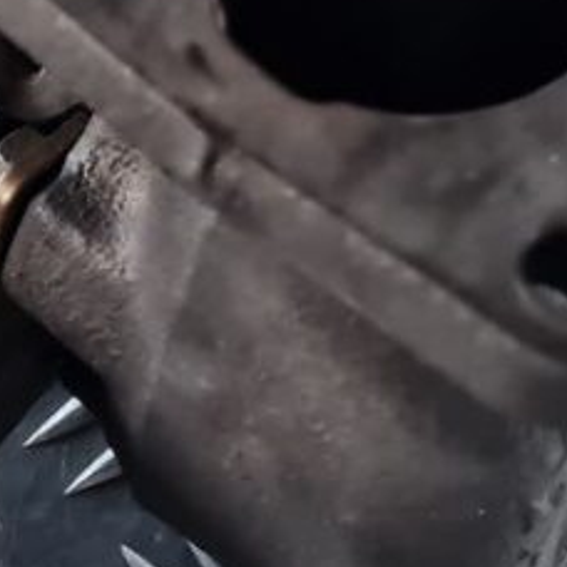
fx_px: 2613
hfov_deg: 12.3
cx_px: 92
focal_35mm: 141
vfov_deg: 12.3
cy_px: 114
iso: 200
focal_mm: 5.4
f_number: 1.8
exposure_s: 1/50
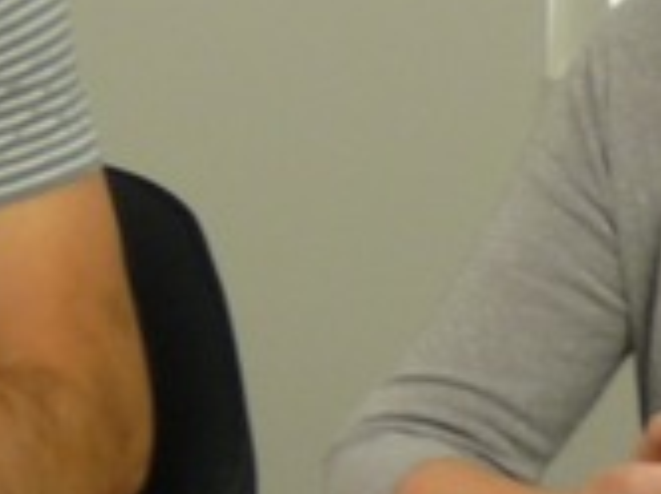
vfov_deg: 3.7
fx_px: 7684
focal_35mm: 403
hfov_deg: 4.9
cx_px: 183
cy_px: -50
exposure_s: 1/30
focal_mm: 11.5
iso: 100
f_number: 3.4
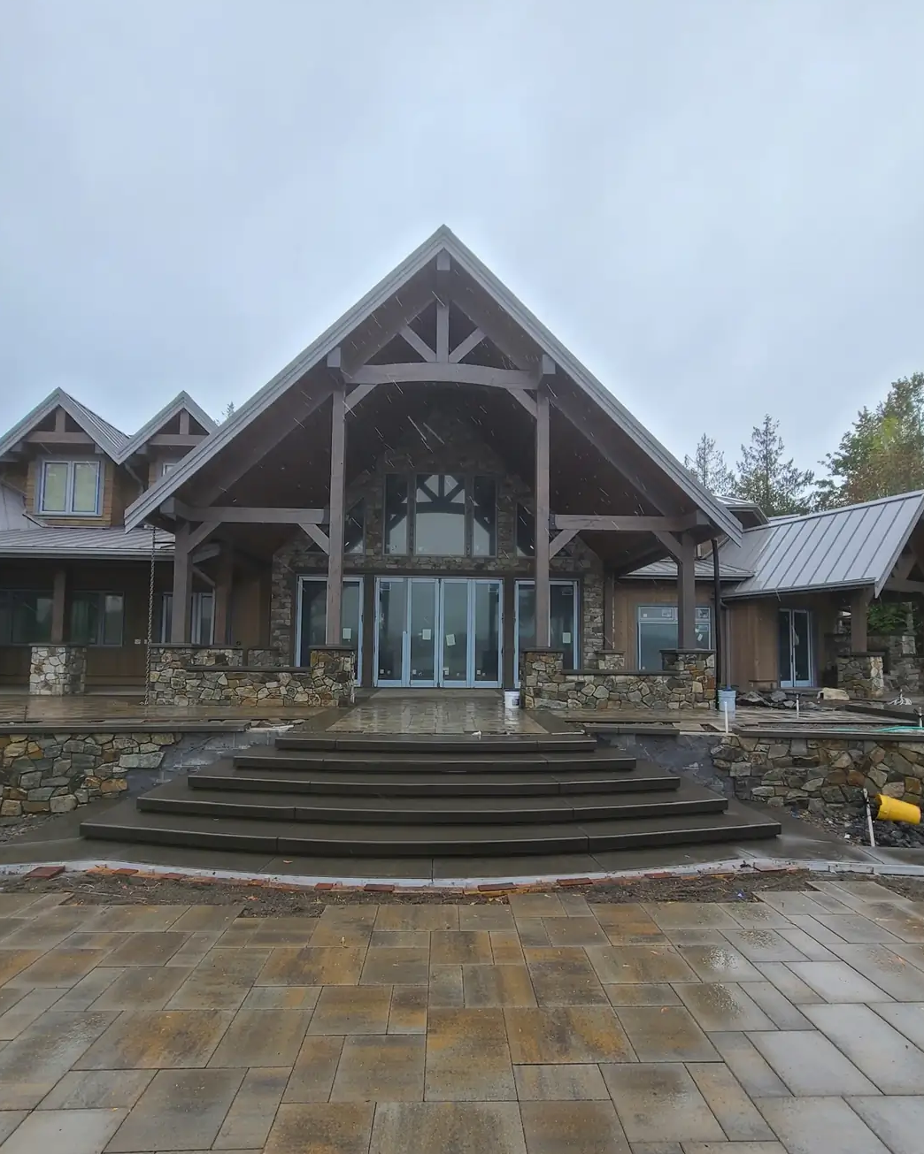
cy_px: 613
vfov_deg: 100.6
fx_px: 479
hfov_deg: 88.0
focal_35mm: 14
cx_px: 459
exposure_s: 1/362
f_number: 2.2
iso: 50
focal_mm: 2.2
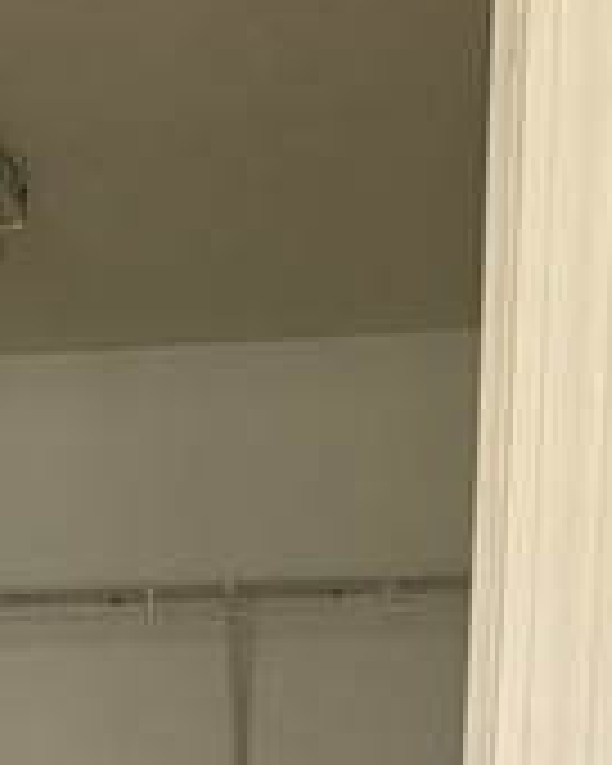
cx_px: -148
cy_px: 1238
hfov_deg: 14.0
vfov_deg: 16.1
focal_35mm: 106
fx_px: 2400
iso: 500
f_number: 1.78
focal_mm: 6.76
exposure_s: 1/60
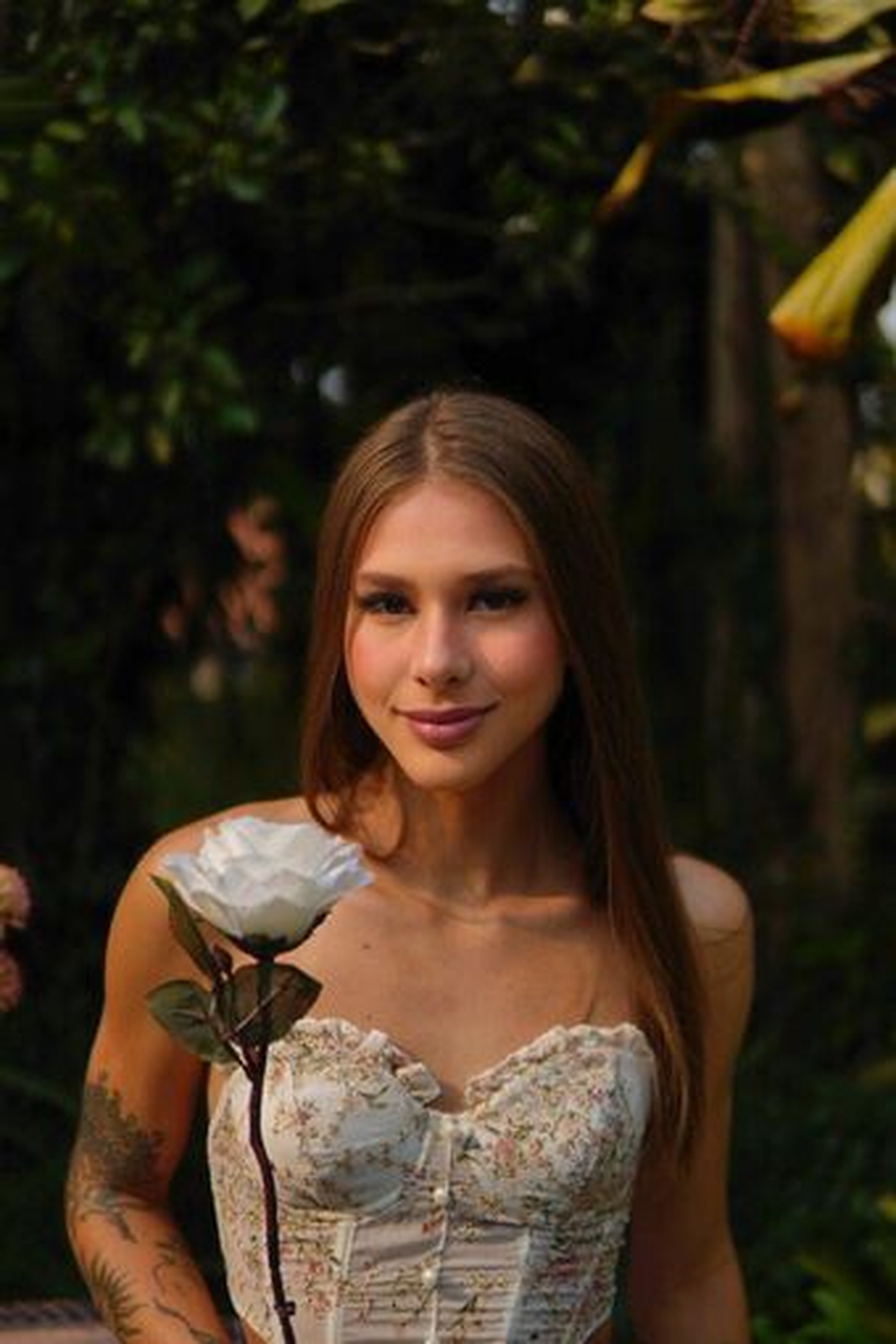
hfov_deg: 29.9
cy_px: 672
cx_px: 448
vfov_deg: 43.6
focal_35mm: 45
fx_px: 1680
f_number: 1.4
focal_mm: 30
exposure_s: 1/2500
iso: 50
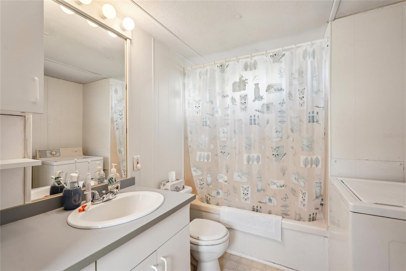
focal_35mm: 16
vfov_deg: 72.0
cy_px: 136
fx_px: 186
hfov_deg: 95.0
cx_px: 203
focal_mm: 16.5
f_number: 8
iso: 400
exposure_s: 1/25
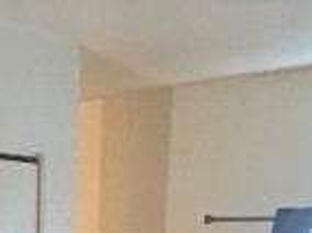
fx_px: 909
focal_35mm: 101
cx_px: 35
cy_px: 545
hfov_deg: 19.2
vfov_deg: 12.0
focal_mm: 2.22
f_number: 2.2
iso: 1000
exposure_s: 1/40
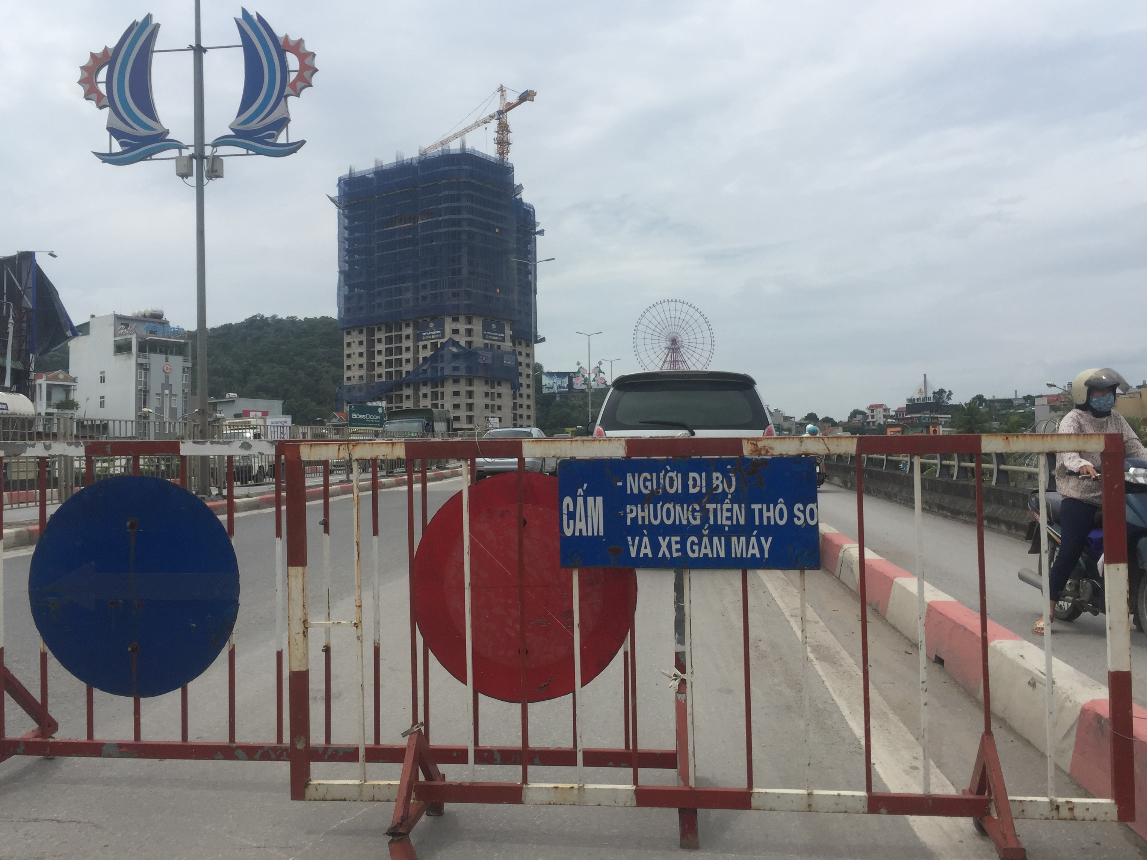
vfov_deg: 45.4
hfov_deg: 58.3
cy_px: 422
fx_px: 1027
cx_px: 576
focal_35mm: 31
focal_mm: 4.15
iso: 32
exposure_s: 1/3597
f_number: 2.2
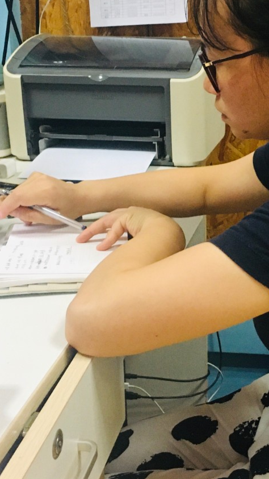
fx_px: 761
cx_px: 242
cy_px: 173
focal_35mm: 60
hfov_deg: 19.7
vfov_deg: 34.7
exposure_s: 1/25
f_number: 2.2
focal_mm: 4.15
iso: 200
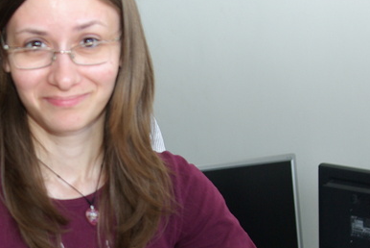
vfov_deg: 9.5
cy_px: 243
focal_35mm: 143
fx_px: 1471
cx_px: 42
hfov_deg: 14.2
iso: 200
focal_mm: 38
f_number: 4
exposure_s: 1/60
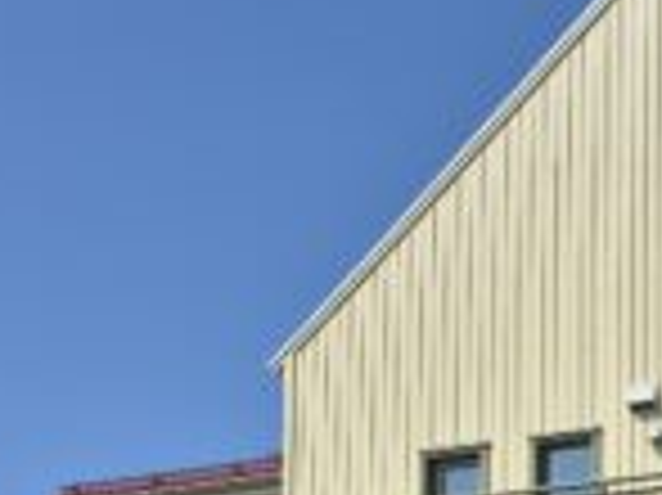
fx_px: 1796
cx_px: 923
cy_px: 868
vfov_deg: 14.1
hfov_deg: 18.9
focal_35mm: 94
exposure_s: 1/2632
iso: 25
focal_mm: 5.4
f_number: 1.8
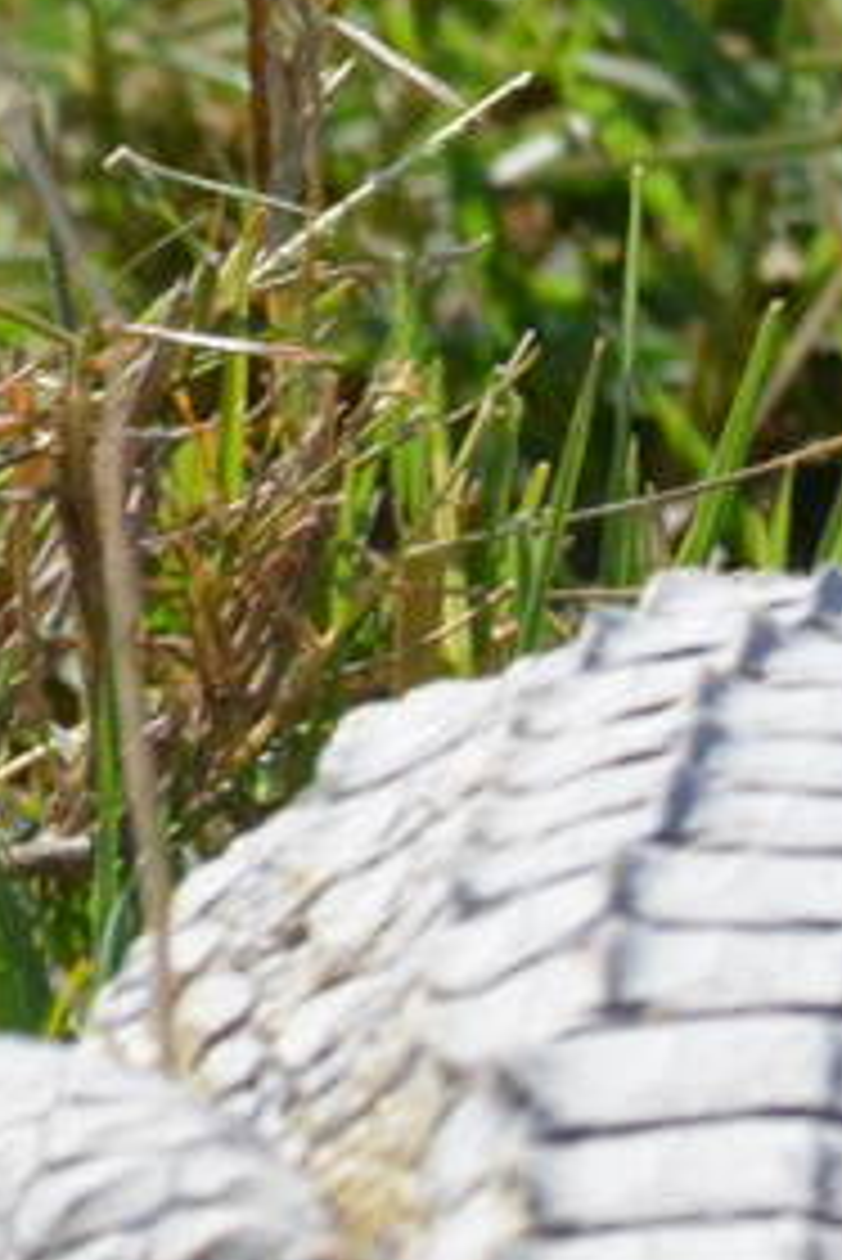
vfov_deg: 0.5
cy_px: 441
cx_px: 3147
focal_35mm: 4274
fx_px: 149749
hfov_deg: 0.3
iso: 2500
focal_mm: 500
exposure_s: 1/2500
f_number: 13
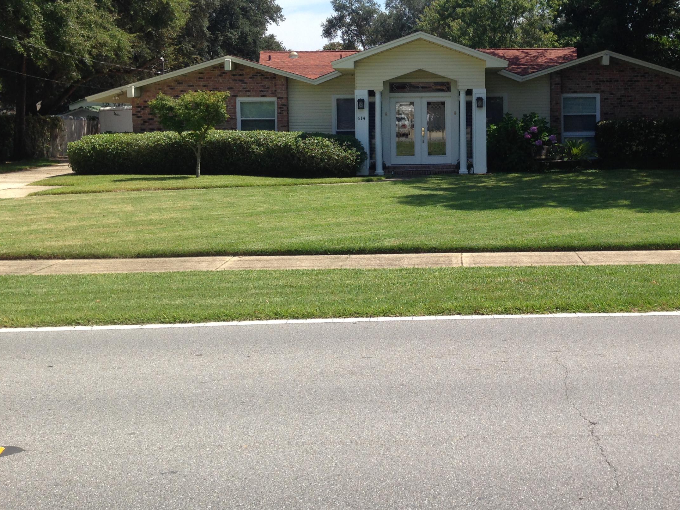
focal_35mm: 46
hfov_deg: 40.6
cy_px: 164
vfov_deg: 31.2
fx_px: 904
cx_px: 470
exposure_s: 1/1178
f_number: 2.4
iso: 50
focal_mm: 4.12
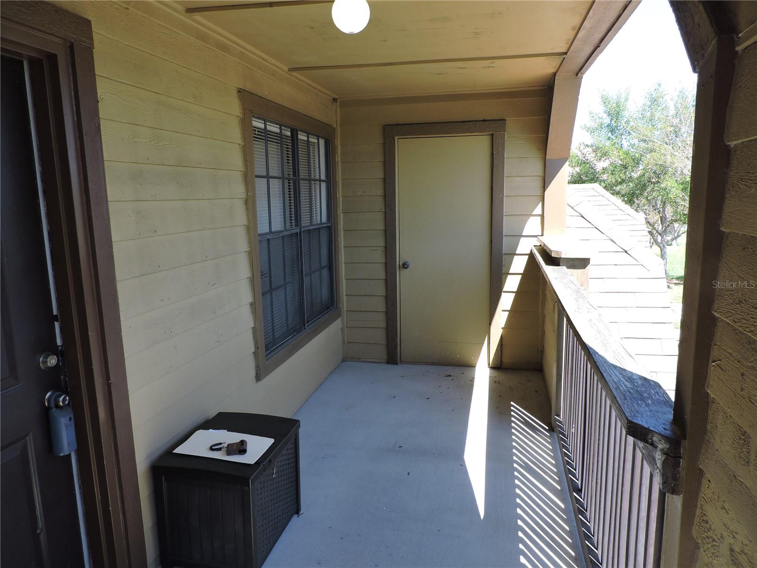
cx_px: 378
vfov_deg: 56.8
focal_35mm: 24
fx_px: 525
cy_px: 284
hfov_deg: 71.6
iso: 100
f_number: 3
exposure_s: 1/200
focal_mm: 4.3
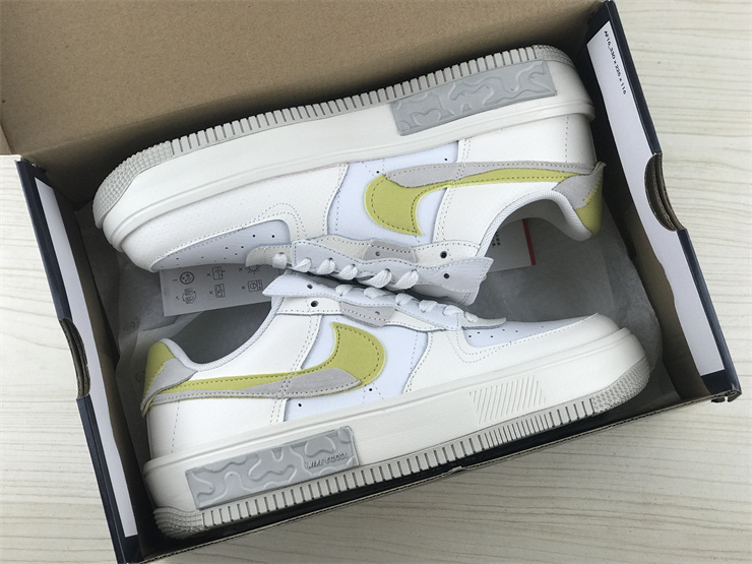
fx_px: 1238
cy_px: 282
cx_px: 376
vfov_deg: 25.7
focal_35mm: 57
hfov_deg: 33.8
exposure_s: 1/50
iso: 50
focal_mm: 6.6
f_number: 2.8
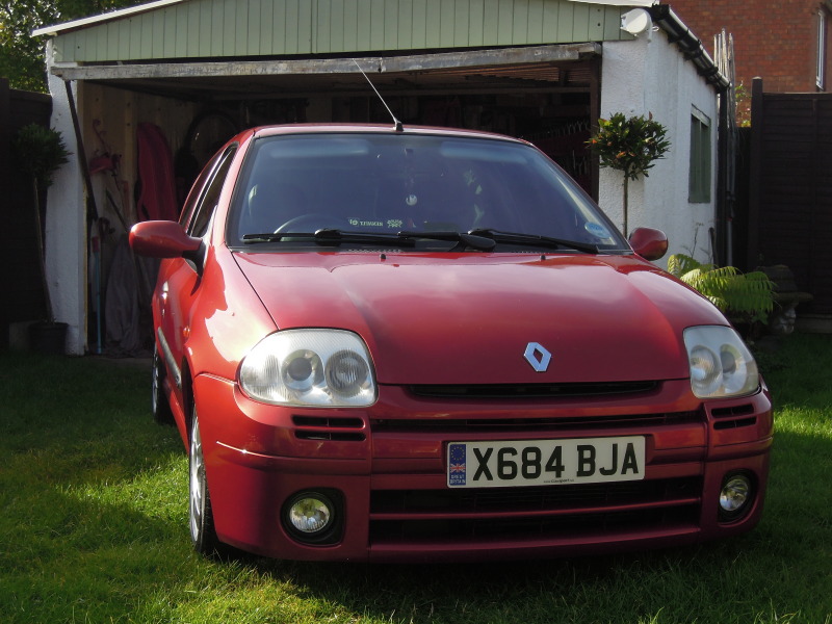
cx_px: 416
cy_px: 312
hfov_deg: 34.9
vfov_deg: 26.6
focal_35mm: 55
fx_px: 1322
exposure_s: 1/640
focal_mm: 9.9
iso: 160
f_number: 4
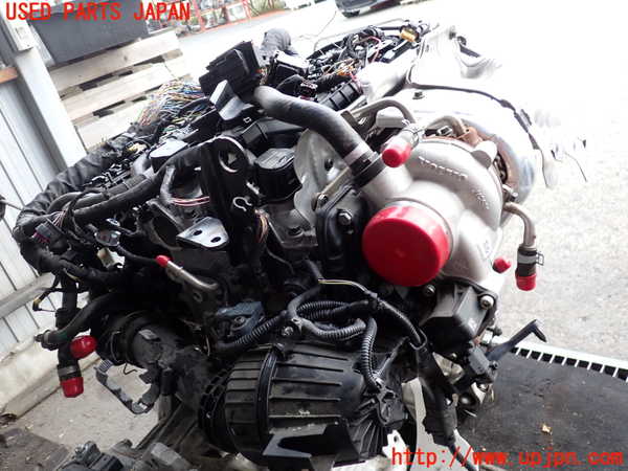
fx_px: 544
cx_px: 314
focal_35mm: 30
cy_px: 236
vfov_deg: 46.8
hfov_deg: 60.0
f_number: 2.3
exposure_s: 1/60
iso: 125
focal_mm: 5.4
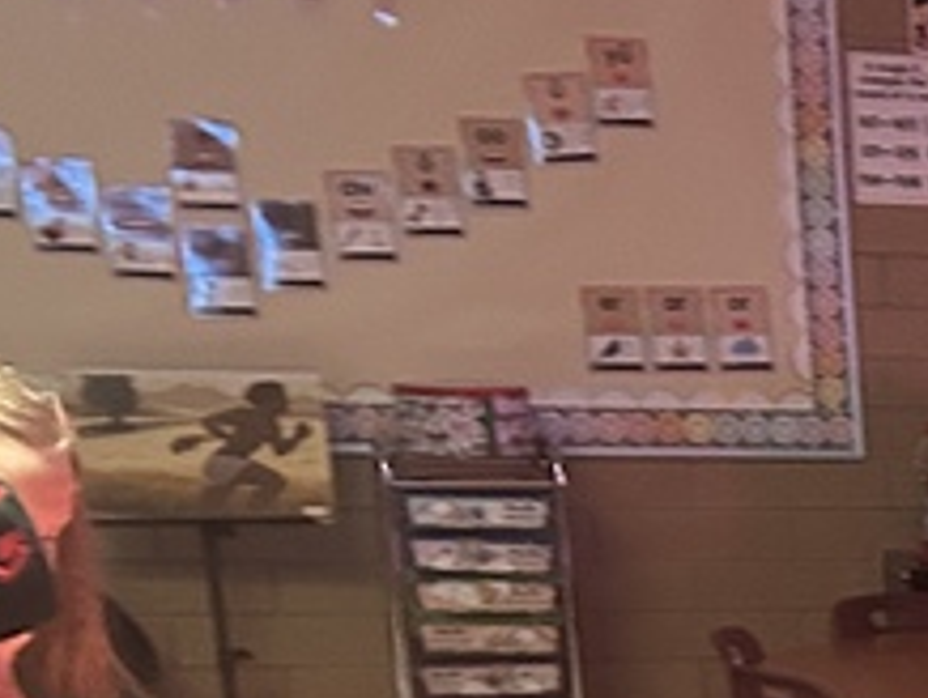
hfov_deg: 14.1
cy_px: 1502
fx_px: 3274
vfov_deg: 10.8
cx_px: 1720
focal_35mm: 122
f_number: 1.5
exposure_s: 1/40
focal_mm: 5.7
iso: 500
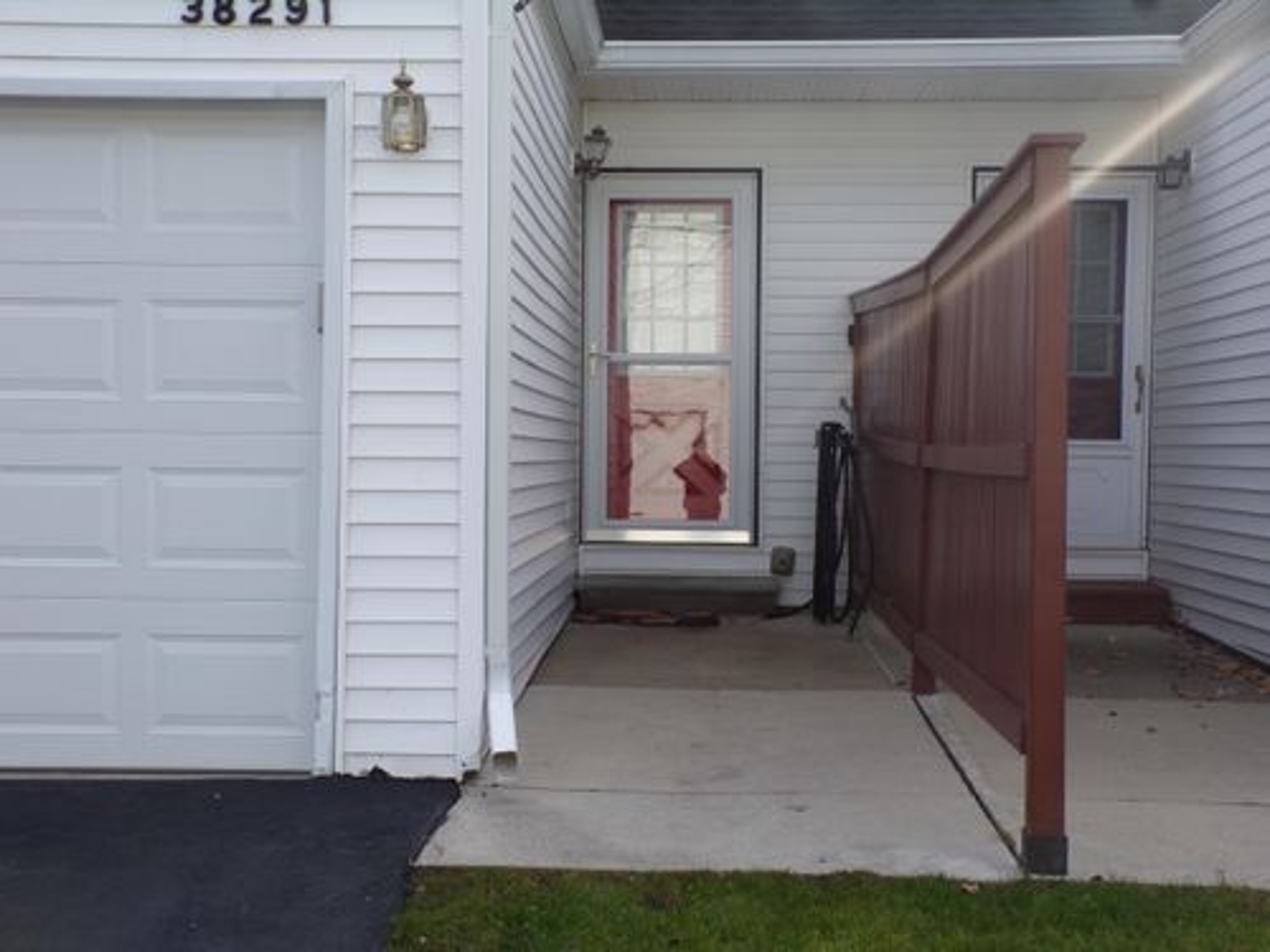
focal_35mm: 49
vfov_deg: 29.7
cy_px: 476
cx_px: 635
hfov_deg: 38.9
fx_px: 1798
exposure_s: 1/140
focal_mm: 8.7
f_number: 5.1
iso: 80
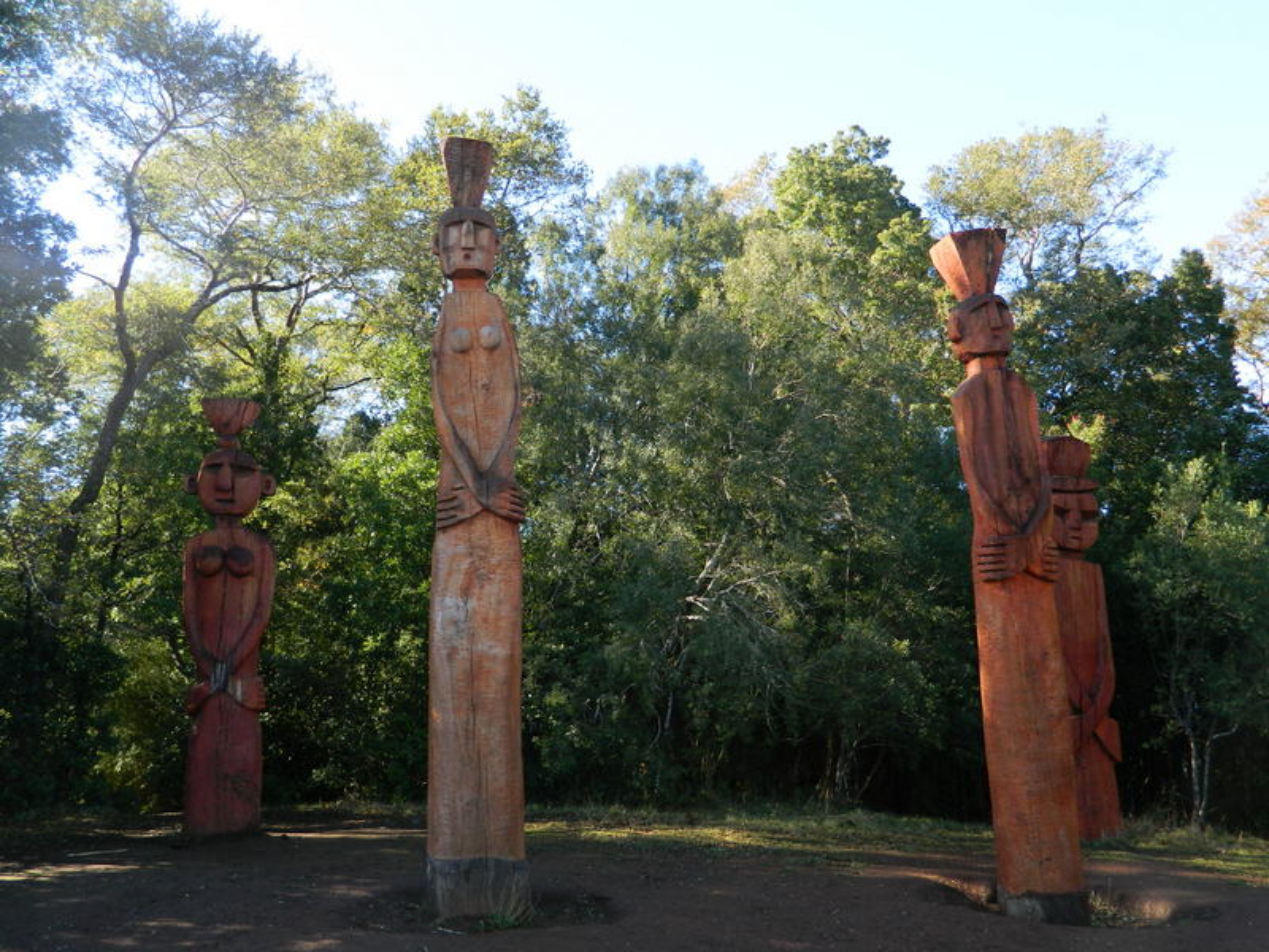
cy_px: 476
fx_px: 1136
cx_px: 634
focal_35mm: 31
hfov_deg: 58.4
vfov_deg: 45.4
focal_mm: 5.6
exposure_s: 1/200
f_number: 3.2
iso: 110
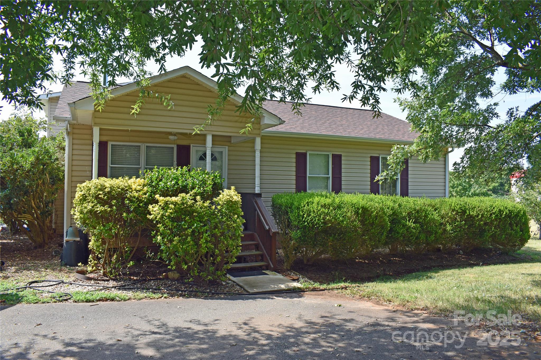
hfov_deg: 67.4
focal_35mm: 27
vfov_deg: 47.9
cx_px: 270
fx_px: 406
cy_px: 180
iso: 100
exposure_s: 1/200
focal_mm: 18
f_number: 7.1
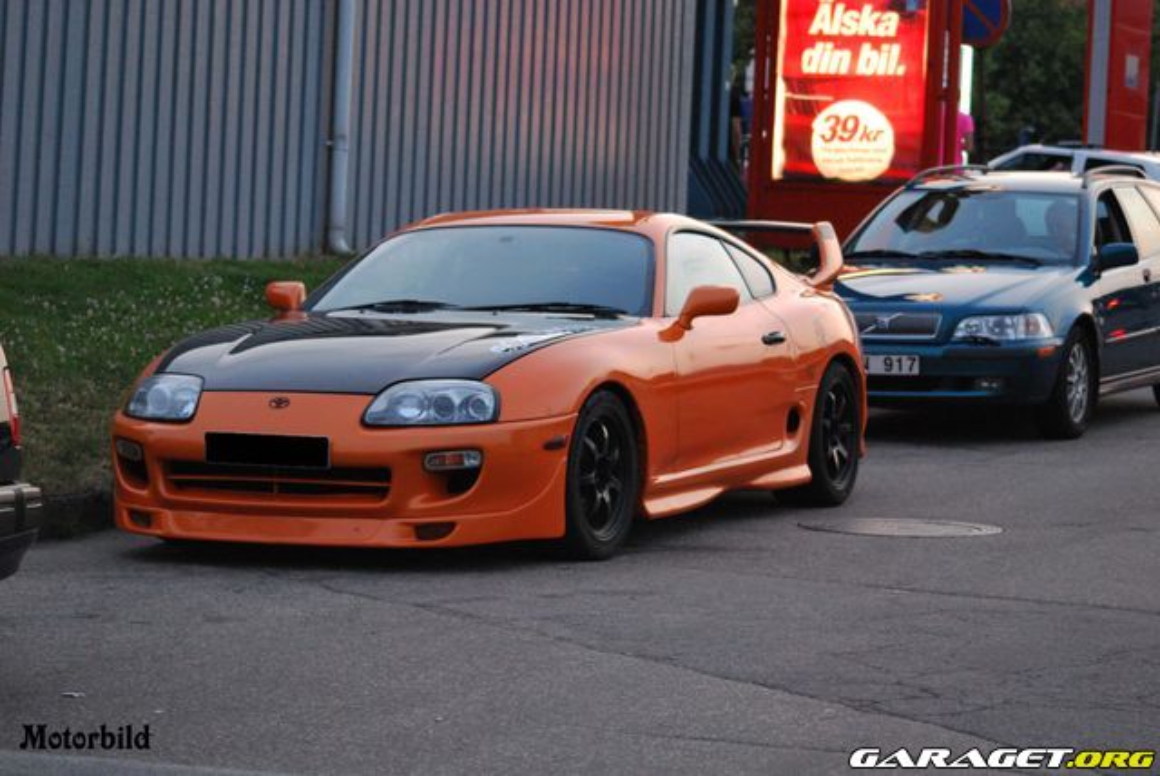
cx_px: 580
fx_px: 3773
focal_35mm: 117
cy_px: 388
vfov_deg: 11.7
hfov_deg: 17.5
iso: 1600
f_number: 4
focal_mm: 78
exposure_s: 1/60
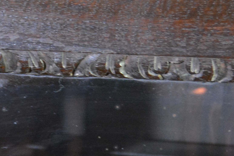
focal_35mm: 140
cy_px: 106
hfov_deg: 14.5
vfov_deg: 9.8
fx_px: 910
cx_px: 8
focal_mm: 24
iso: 3200
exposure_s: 1/25
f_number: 3.8
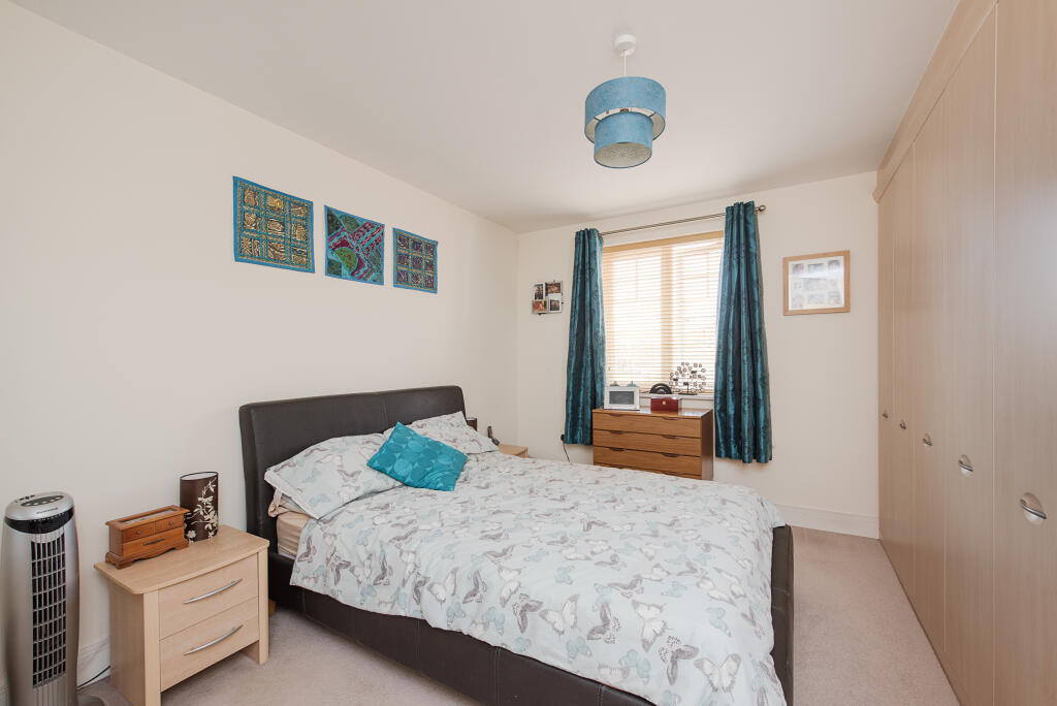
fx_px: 411
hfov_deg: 104.2
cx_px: 528
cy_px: 353
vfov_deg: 81.3
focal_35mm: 14
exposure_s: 1/25
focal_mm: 14
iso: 640
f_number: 9
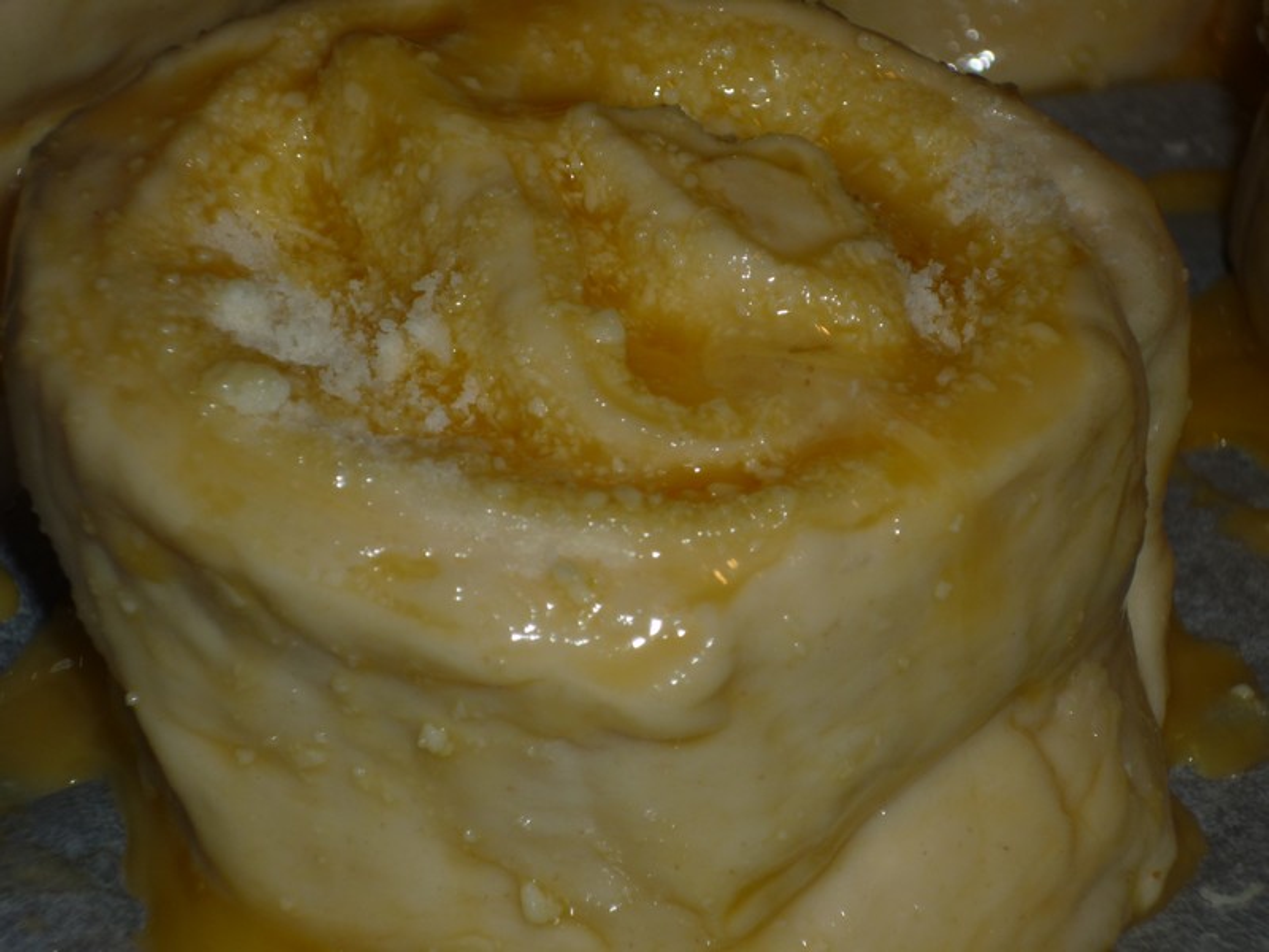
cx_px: 634
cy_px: 476
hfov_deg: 16.4
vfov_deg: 12.3
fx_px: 4399
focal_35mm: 120
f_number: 5.8
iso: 100
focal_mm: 20.8
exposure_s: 1/60
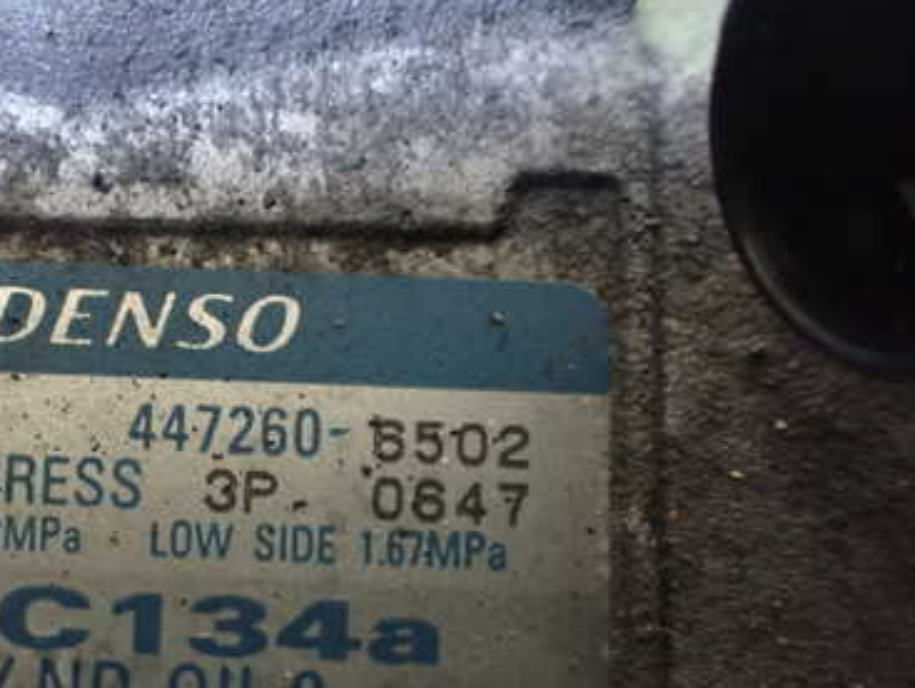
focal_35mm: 49
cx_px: 199
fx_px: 1296
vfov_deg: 29.5
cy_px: 474
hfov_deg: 37.6
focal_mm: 5.4
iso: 1250
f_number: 2.3
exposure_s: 1/30
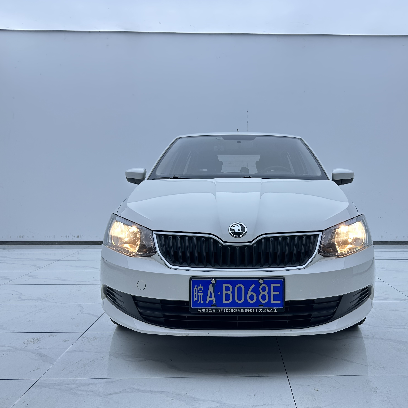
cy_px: 207
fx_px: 387
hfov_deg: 55.3
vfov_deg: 55.6
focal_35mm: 29
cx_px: 242
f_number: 1.78
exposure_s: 1/155
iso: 80
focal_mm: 6.86
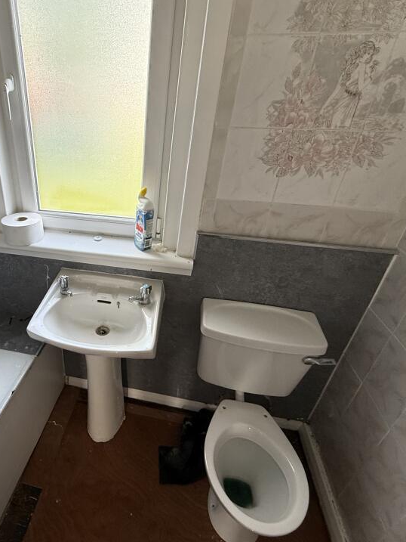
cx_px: 110
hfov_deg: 62.8
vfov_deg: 81.7
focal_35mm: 20
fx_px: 313
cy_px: 276
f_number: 2.2
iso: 250
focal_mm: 2.22
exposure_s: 1/99
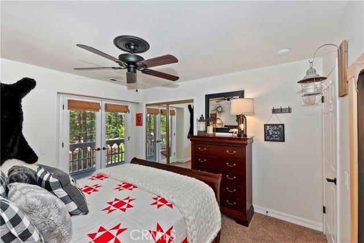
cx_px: 182
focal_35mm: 15
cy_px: 122
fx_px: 152
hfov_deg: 100.4
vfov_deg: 77.4
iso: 400
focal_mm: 10
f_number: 8
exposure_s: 1/30
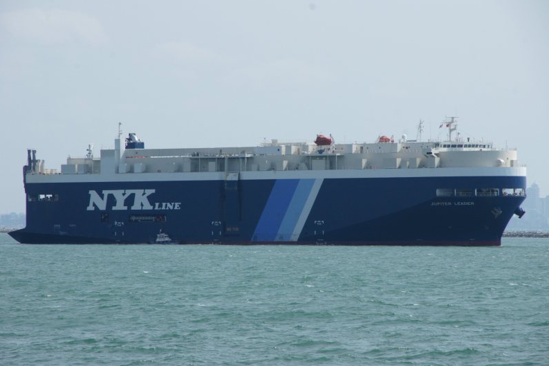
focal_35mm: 272
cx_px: 276
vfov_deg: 5.1
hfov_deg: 7.6
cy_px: 183
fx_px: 4147
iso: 200
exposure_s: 1/400
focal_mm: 180
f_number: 13
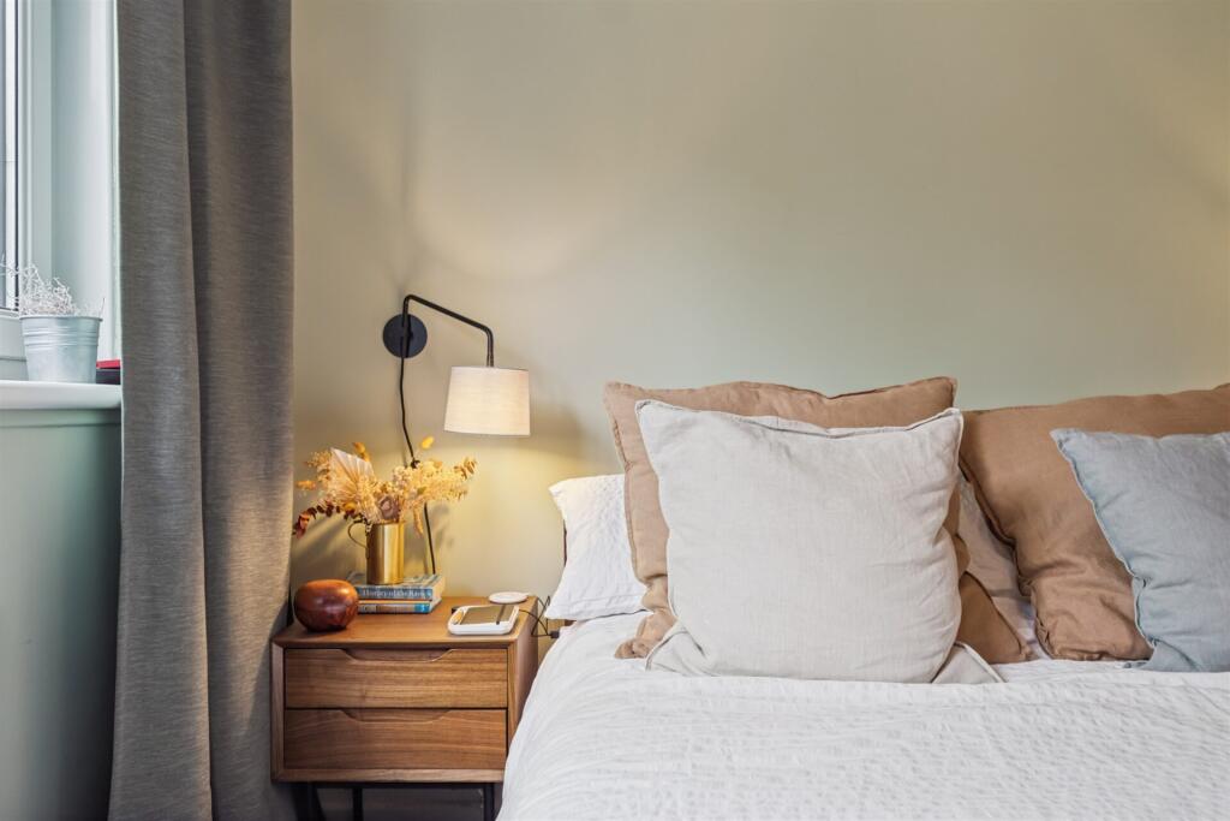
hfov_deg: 61.9
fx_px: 1025
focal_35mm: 30
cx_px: 615
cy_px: 410
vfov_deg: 43.6
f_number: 5
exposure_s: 1/25
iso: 125
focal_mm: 20
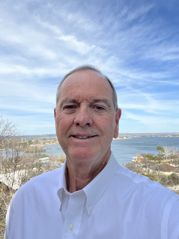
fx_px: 207
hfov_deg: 46.8
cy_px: 120
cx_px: 90
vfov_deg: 60.0
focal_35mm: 30
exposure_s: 1/515
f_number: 2.2
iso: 32
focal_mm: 2.71
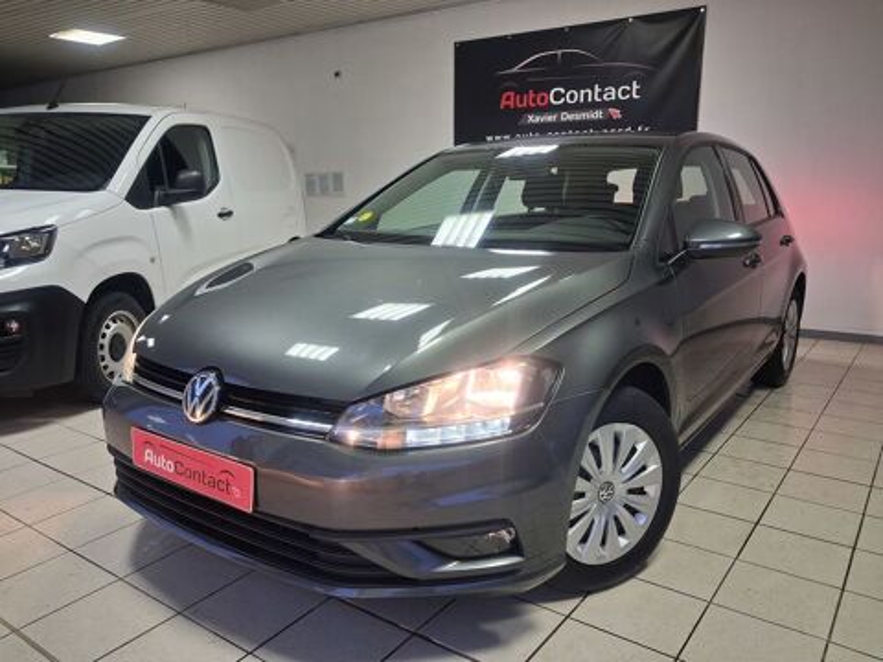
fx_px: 689
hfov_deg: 65.3
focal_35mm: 27
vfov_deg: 51.4
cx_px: 442
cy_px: 331
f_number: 1.8
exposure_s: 1/50
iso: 320
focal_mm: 4
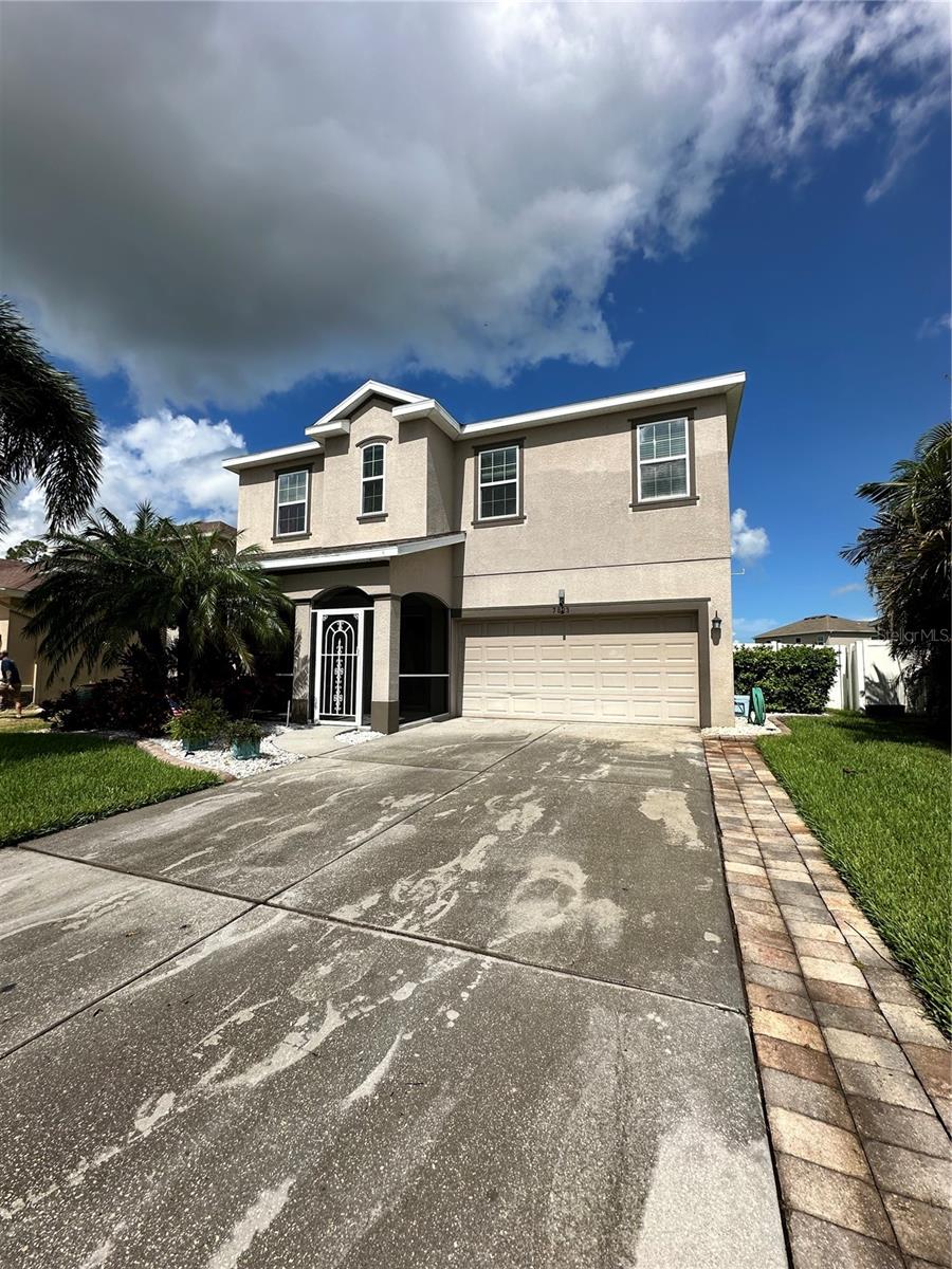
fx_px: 513
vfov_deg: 102.1
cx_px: 476
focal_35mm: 14
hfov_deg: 85.7
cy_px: 634
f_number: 2.2
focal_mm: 2.22
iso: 50
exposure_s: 1/3509
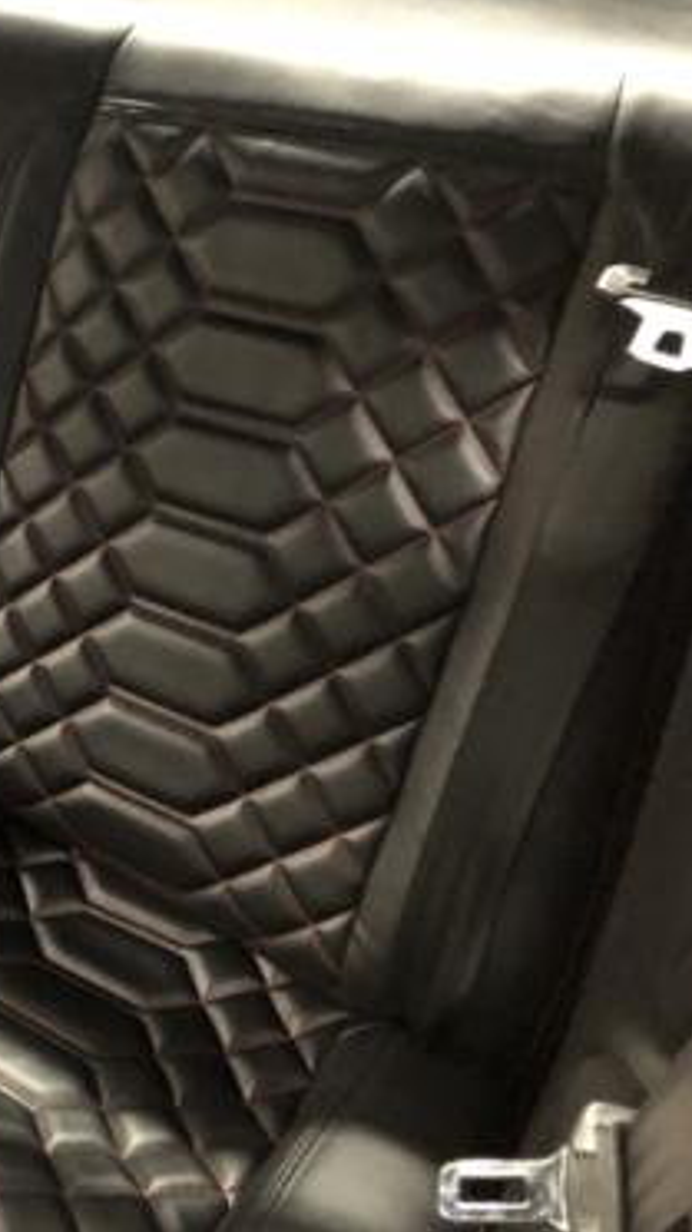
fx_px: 1339
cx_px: -123
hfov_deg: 26.1
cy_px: 614
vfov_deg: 49.4
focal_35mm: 41
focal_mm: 3.99
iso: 400
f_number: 1.8
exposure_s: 1/4
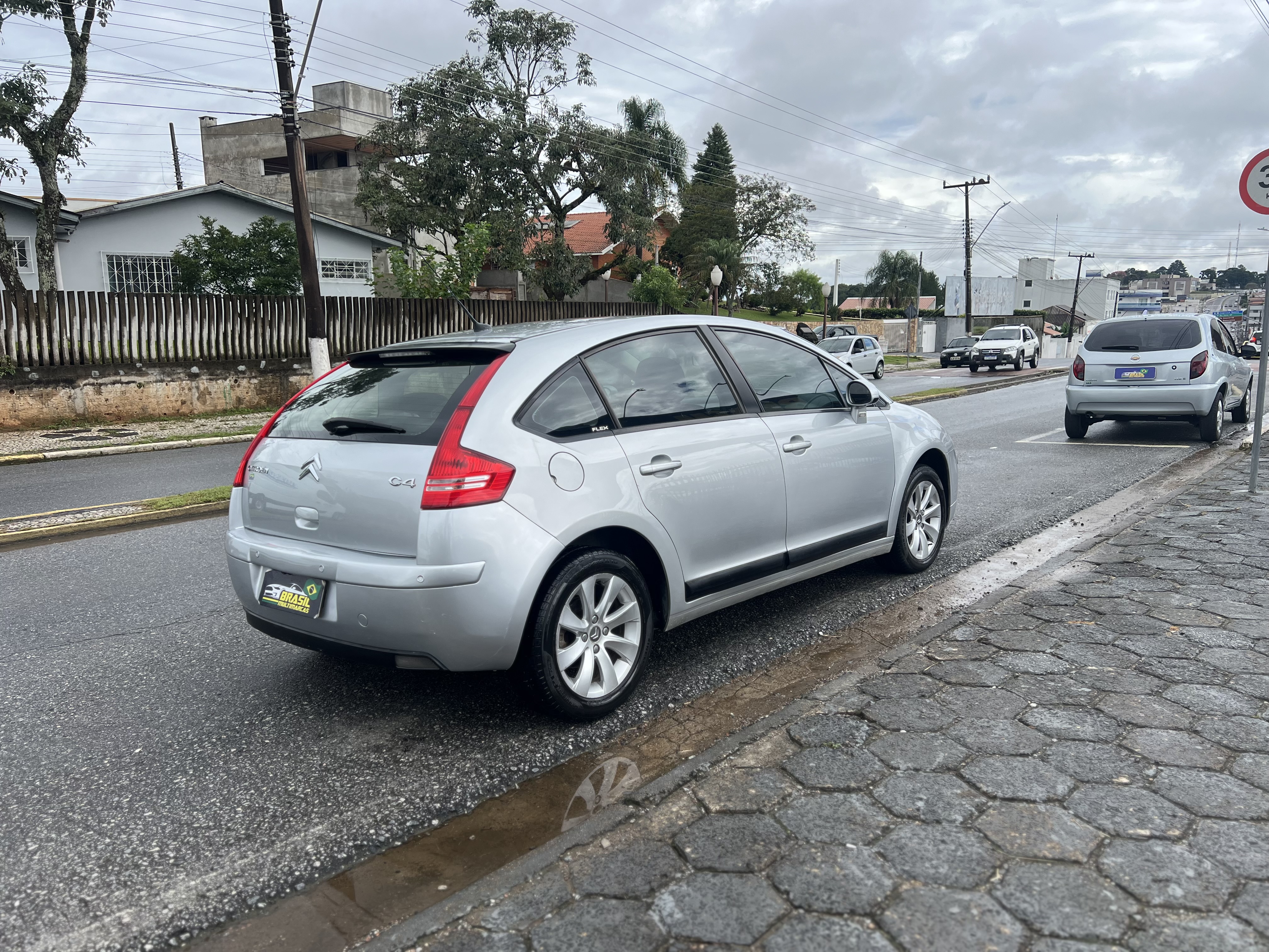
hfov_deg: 67.3
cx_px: 634
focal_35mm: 26
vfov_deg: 53.1
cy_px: 476
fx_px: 953
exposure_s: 1/2513
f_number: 1.5
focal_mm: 5.7
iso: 50
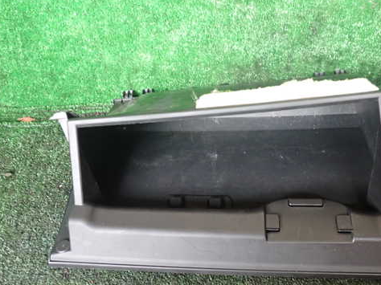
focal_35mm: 38
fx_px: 418
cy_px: 151
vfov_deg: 37.7
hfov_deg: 48.6
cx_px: 233
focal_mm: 5.4
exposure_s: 1/30
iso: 800
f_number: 2.3
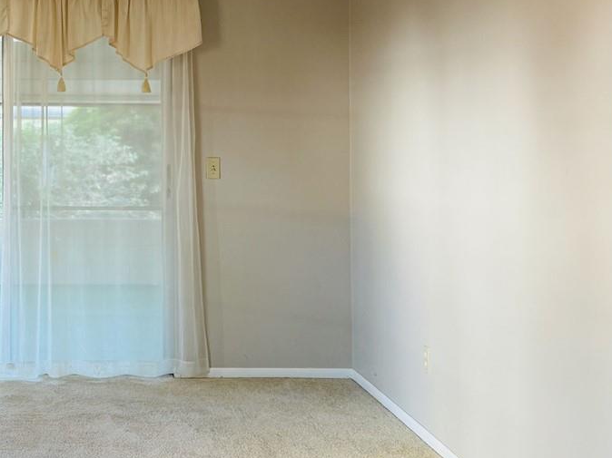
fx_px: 1007
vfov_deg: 25.5
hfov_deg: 32.3
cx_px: 72
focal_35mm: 57
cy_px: 156
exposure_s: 1/60
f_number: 1.78
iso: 160
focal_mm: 6.76
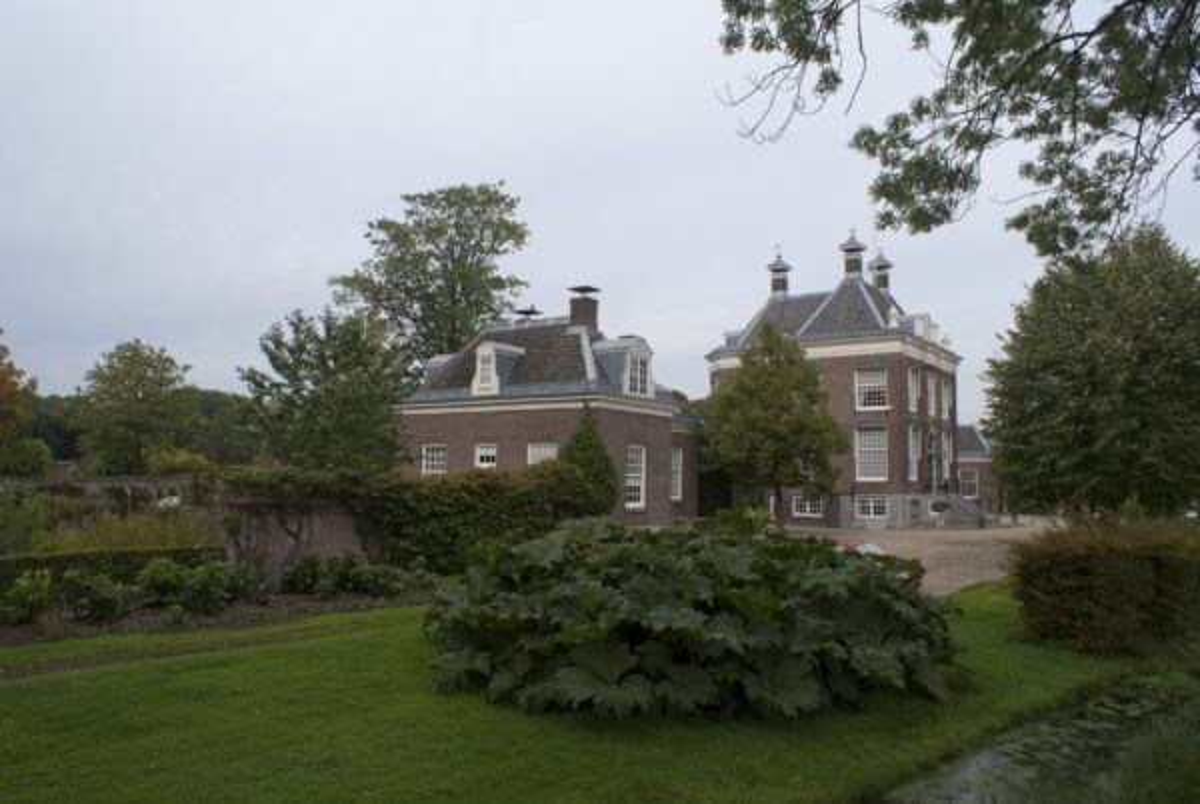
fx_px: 901
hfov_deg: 67.3
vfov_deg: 48.1
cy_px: 402
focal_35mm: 27
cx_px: 600
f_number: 10
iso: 100
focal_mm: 18
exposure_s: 1/125
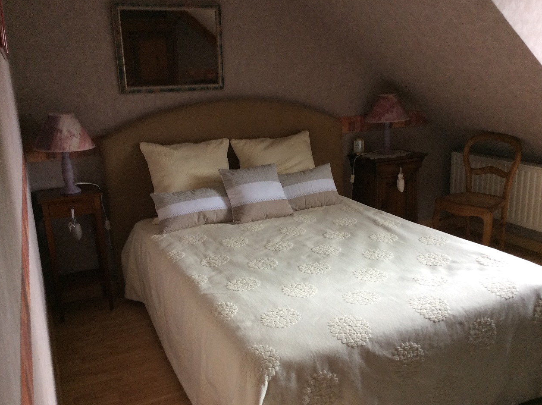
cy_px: 200
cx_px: 269
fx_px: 516
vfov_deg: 42.8
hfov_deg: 55.4
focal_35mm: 33
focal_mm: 3.3
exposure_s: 1/25
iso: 80
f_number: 2.4
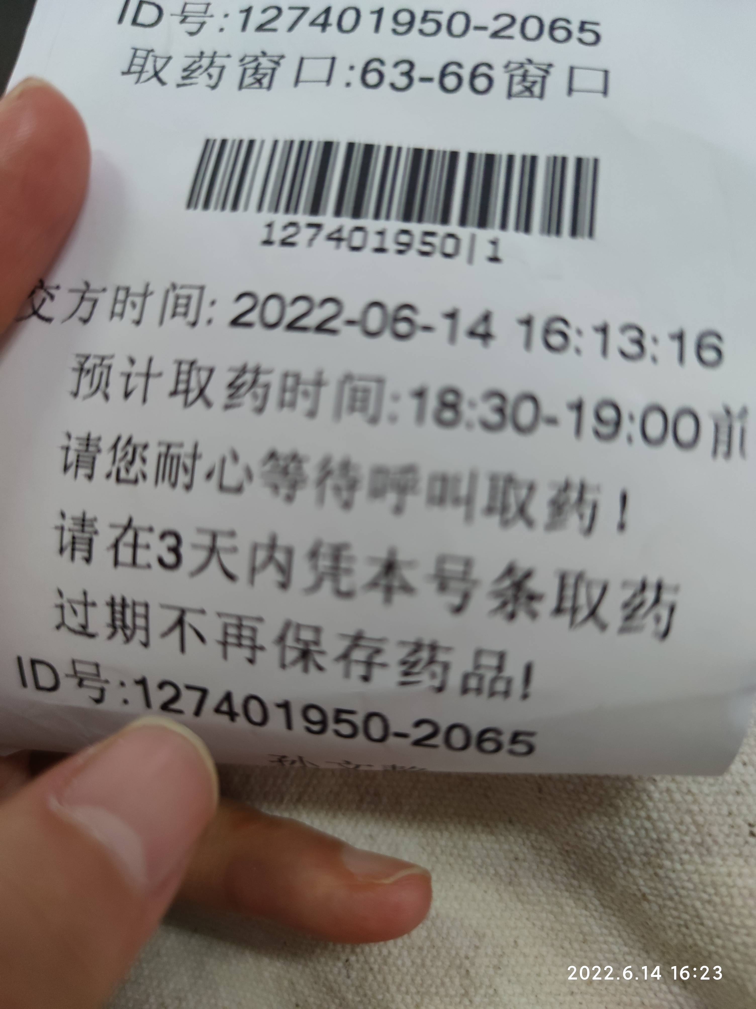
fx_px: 699
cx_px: 378
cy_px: 504
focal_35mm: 24
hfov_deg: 56.8
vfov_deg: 71.6
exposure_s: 1/50
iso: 475
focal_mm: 6.72
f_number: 1.69
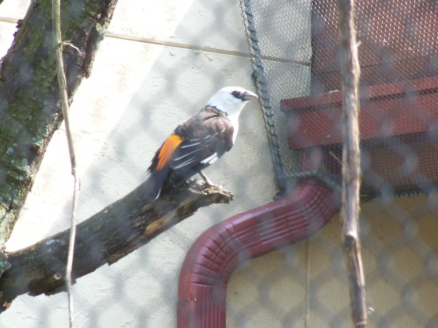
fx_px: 4429
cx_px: 219
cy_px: 164
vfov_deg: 4.2
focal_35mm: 350
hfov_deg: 5.7
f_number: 11.3
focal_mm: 62
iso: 400
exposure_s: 1/60
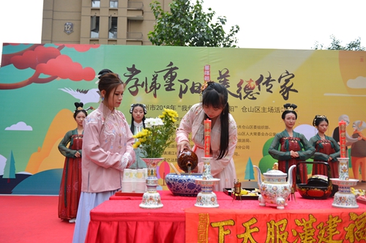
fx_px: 325
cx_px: 183
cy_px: 122
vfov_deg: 41.0
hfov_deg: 58.8
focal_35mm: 32
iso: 2000
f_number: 3.5
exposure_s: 1/1600
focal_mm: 32
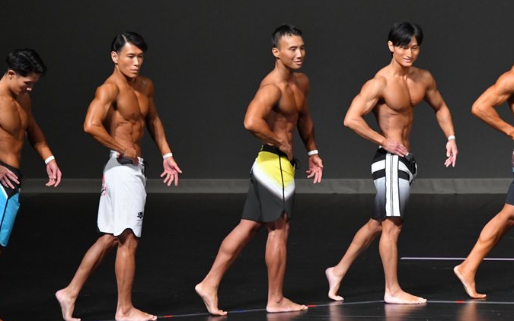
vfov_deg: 3.7
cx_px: 227
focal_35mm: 351
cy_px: 168
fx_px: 4917
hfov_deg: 6.0
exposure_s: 1/400
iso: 5000
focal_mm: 200
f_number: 5.6
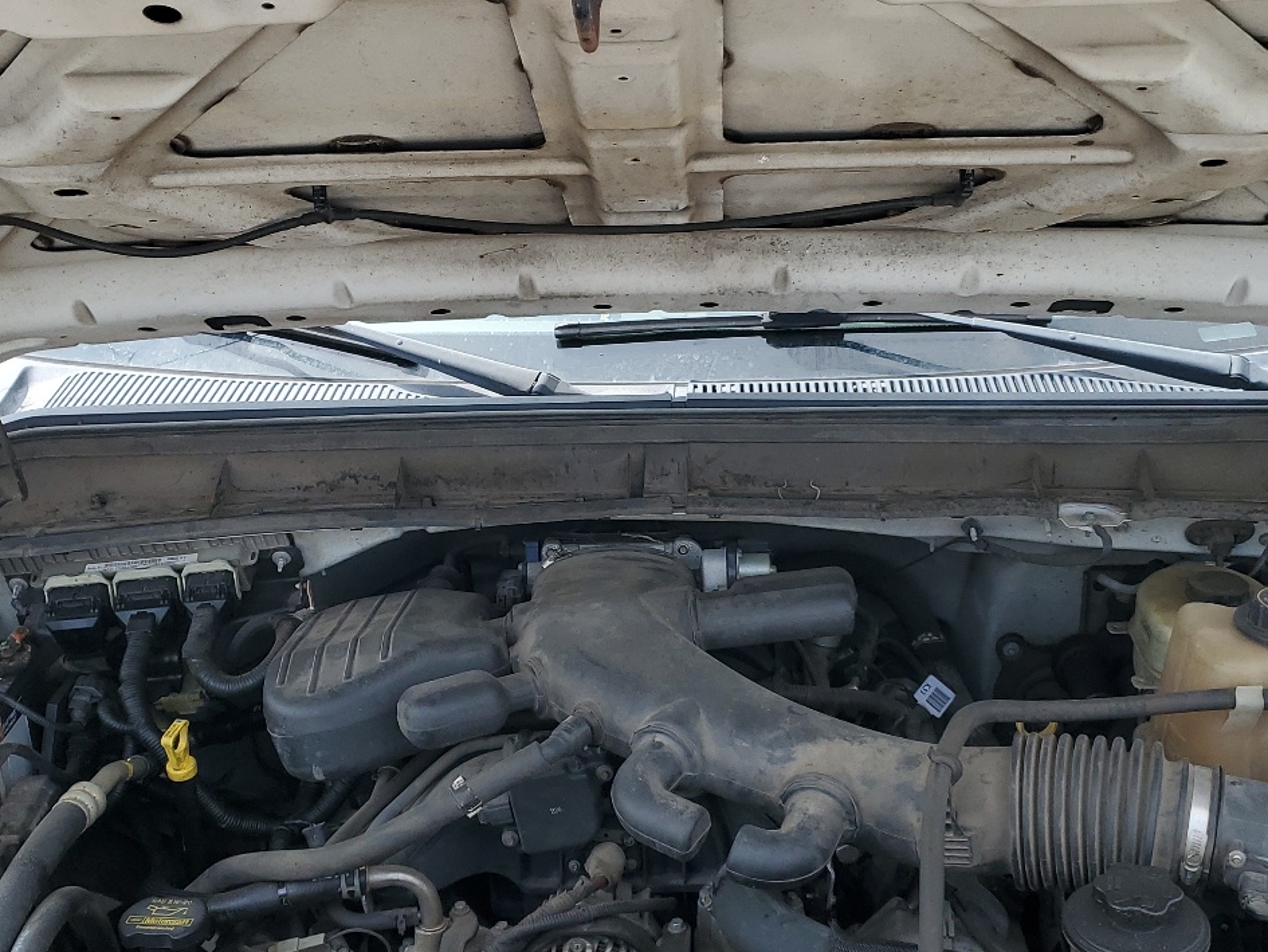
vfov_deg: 32.9
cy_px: 514
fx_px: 1612
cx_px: 702
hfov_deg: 42.9
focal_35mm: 44
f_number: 1.5
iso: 50
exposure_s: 1/1111
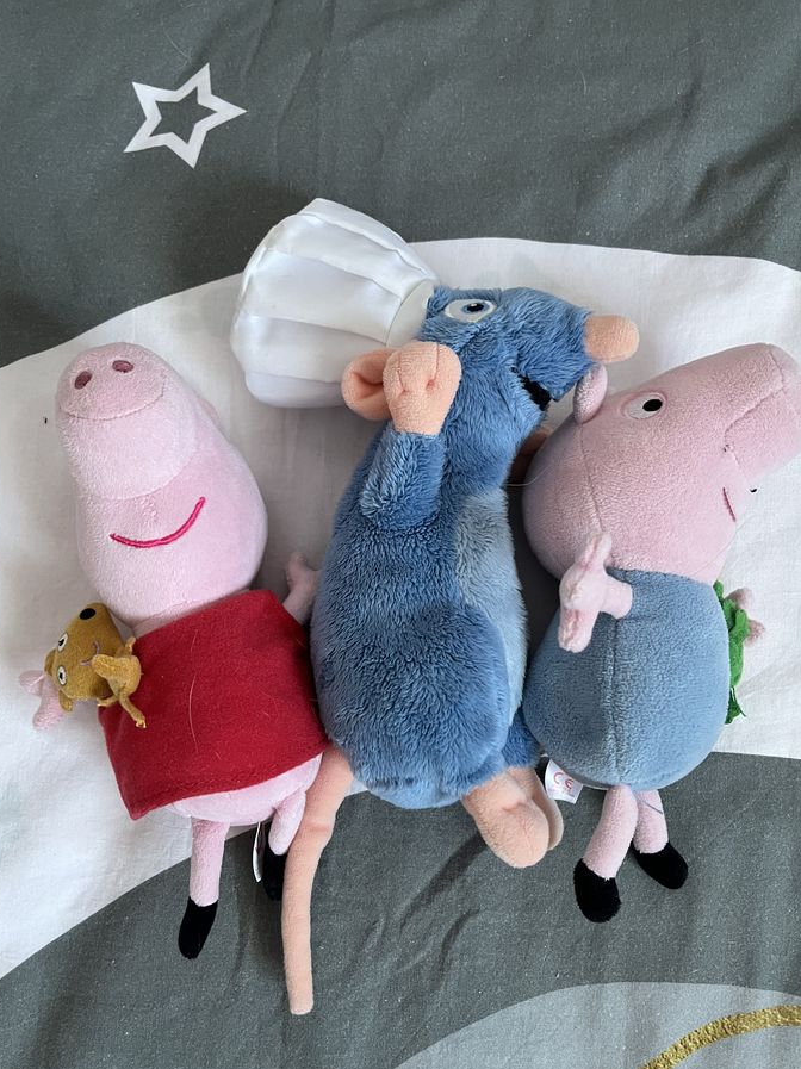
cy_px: 537
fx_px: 895
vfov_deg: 61.7
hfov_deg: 48.2
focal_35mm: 29
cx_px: 410
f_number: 1.6
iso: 320
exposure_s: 1/60
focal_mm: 5.1
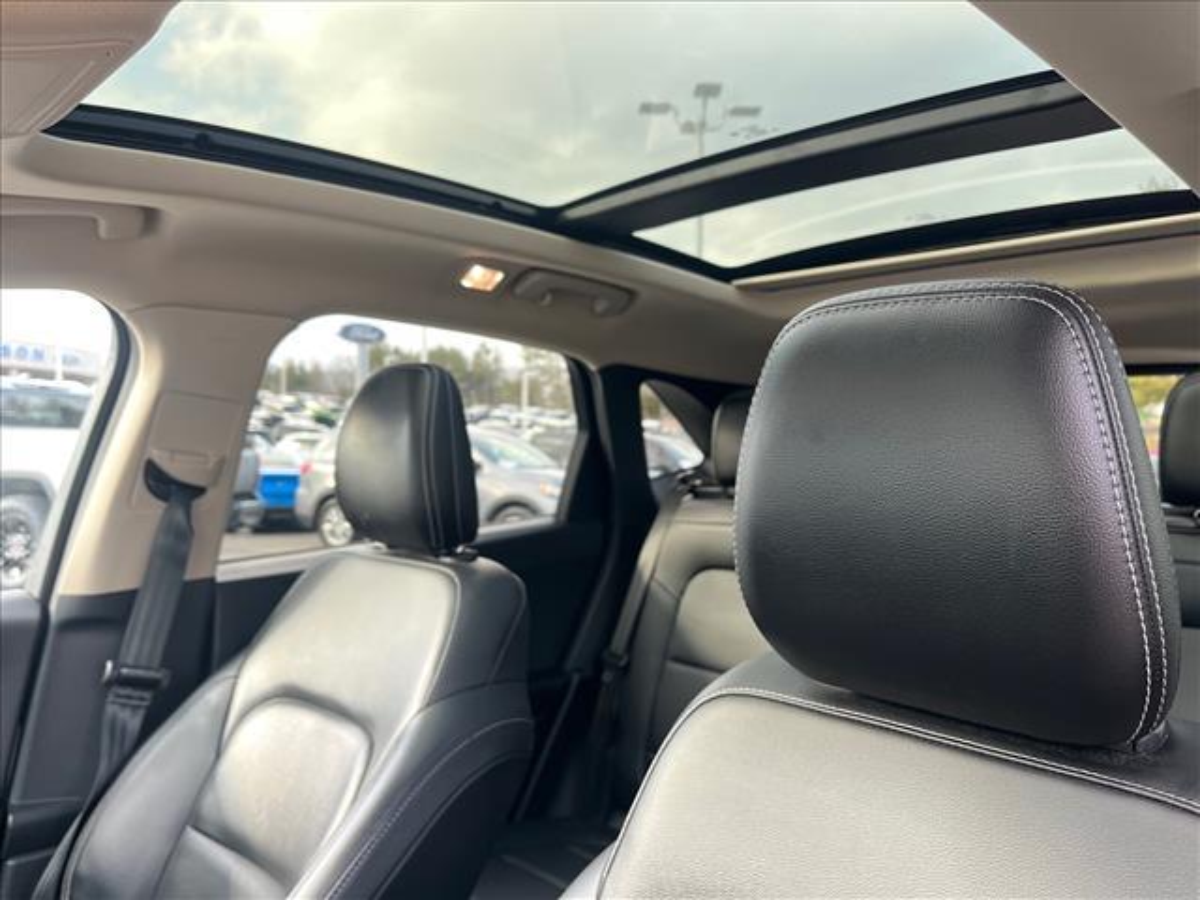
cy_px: 450
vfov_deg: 53.1
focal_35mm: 26
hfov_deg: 67.3
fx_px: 901
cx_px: 600
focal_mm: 5.1
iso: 125
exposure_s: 1/80
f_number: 1.6
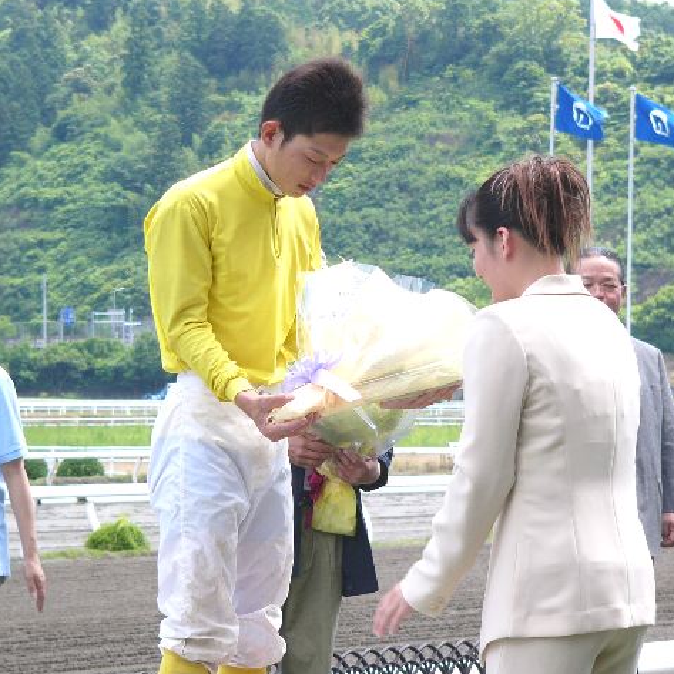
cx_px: 362
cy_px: 338
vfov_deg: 11.1
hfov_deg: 11.1
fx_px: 3481
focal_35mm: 158
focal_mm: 21.9
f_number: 4
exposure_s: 1/200
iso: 50
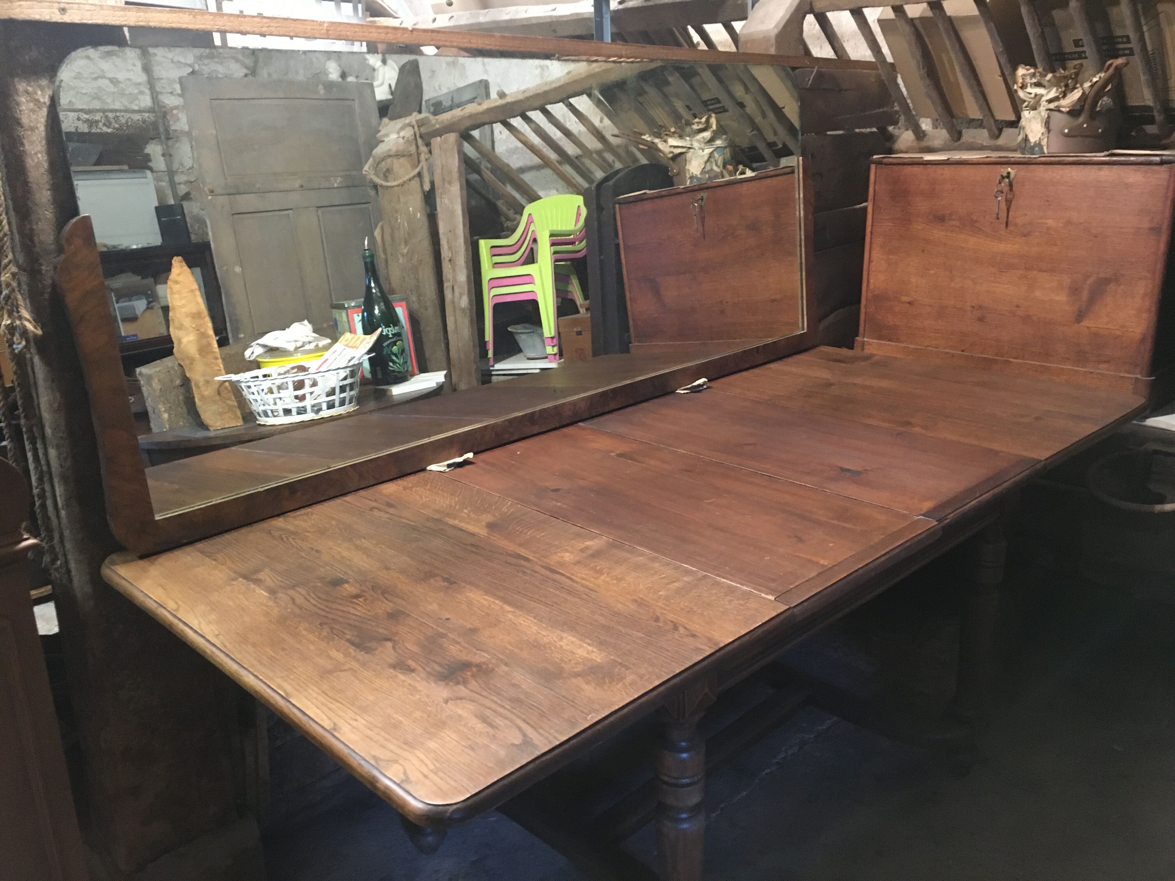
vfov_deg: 48.2
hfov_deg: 61.7
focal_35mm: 29
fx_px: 984
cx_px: 588
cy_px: 440
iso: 400
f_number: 2.2
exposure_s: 1/17
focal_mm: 4.15
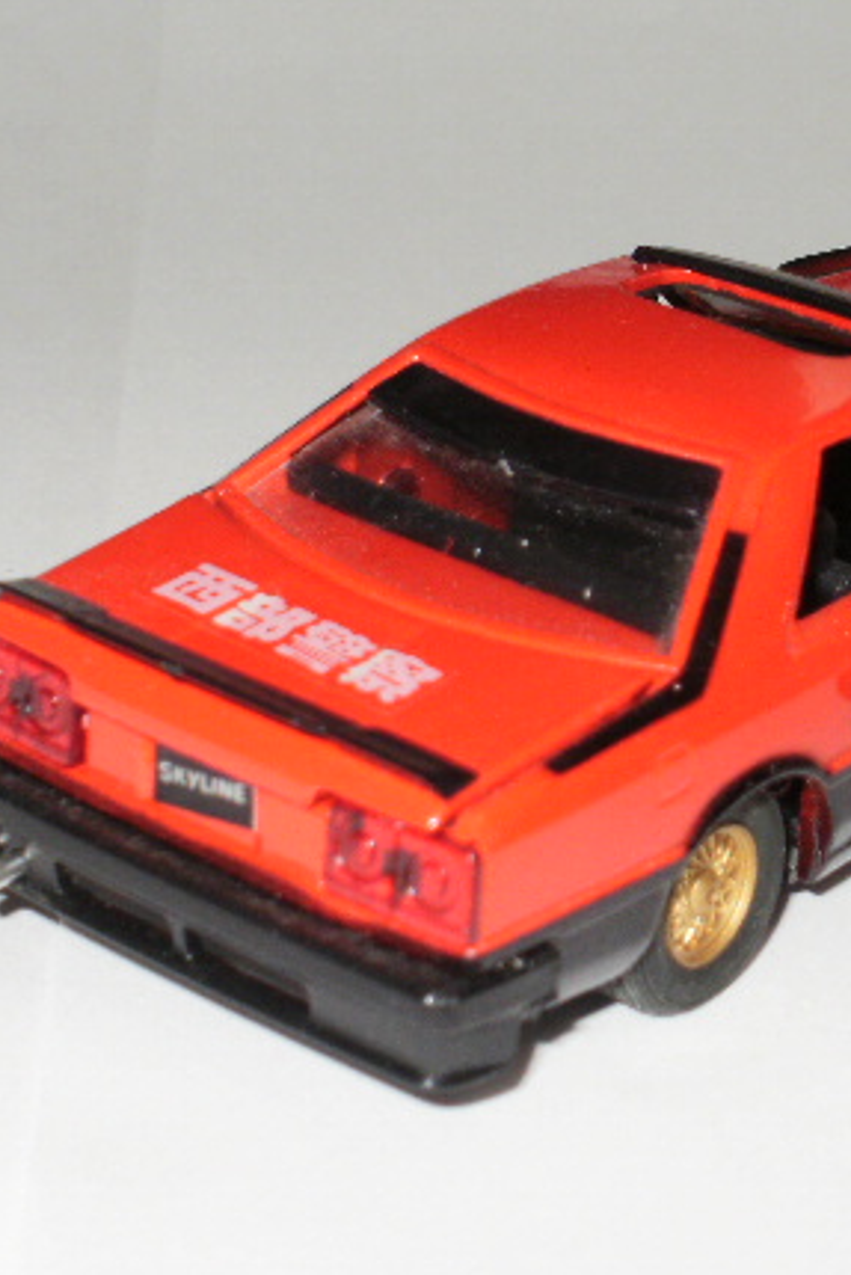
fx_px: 3507
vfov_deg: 20.6
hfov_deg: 13.8
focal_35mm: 99
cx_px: 638
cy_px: 572
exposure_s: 1/40
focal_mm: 11.2
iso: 100
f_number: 4.6
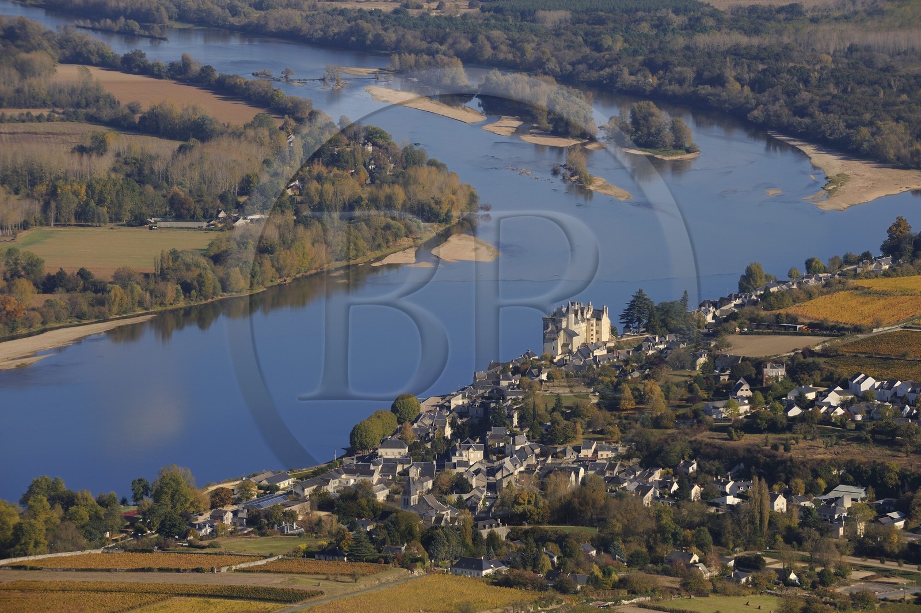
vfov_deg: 6.9
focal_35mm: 200
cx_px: 460
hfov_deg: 10.3
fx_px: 5112
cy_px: 306
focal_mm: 200
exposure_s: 1/800
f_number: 9
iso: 400
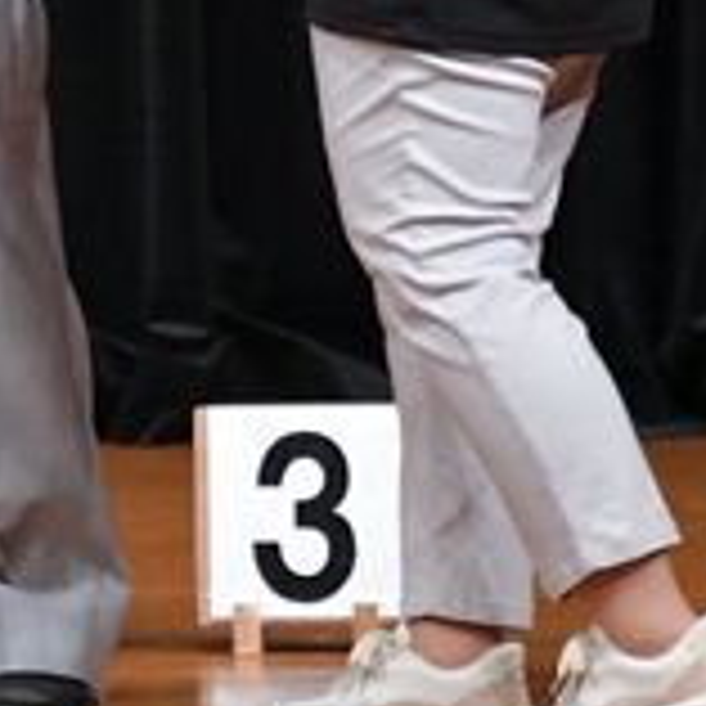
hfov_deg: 1.6
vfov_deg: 1.6
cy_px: -225
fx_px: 24667
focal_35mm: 1069
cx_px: -785
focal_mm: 170
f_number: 5.6
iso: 5000
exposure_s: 1/400
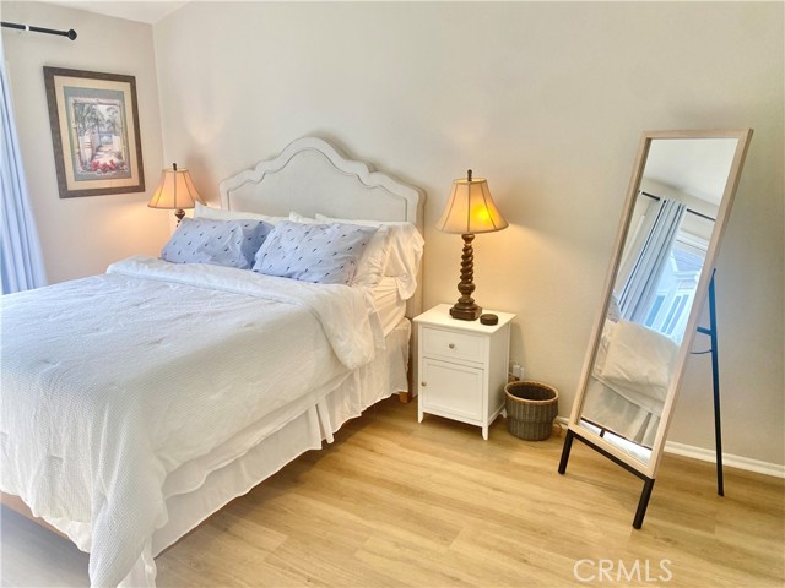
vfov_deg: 53.1
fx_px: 590
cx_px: 392
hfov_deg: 67.3
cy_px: 294
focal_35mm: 26
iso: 80
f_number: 1.8
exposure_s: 1/122
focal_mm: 4.25
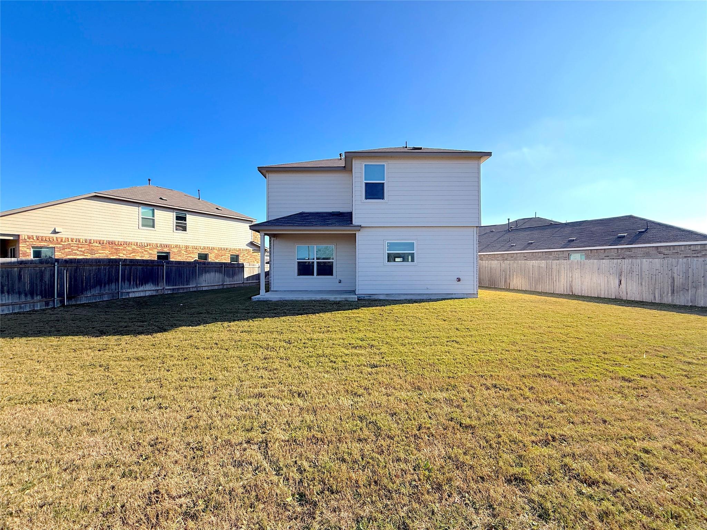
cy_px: 265
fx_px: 286
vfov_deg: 85.7
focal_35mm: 14
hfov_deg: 102.1
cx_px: 354
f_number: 2.2
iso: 64
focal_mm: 2.22
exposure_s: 1/1464
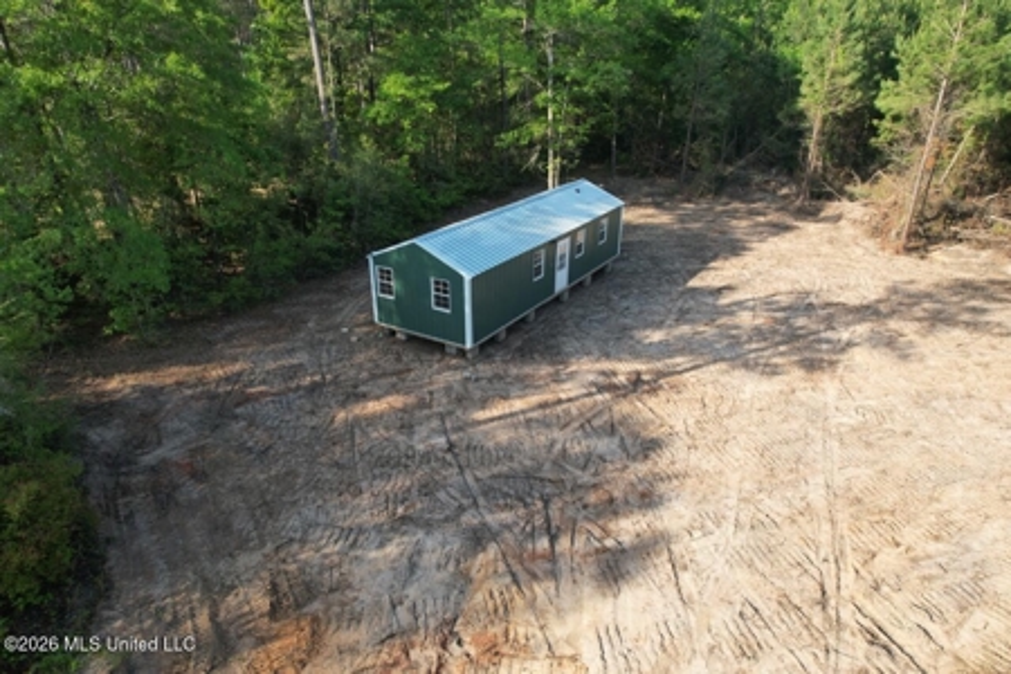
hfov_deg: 78.6
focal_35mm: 22
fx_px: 618
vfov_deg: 57.2
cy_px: 337
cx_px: 506
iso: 100
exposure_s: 1/640
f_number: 2.8
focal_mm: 8.38
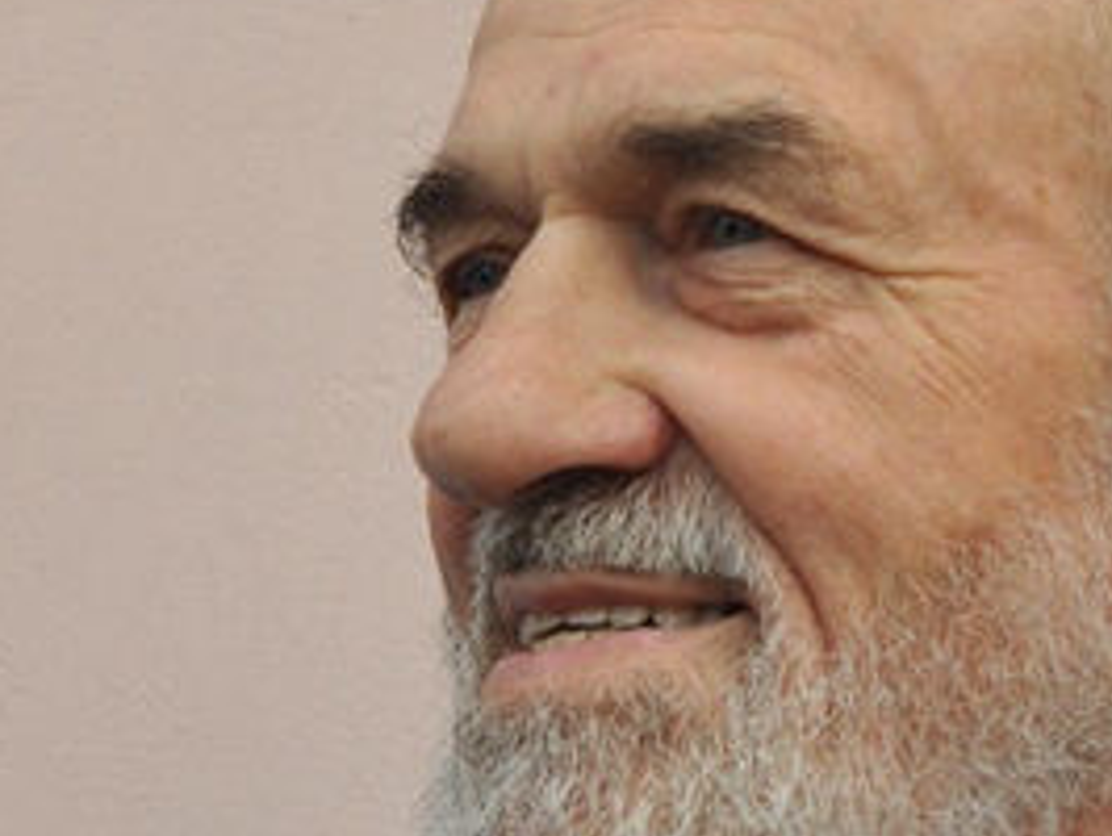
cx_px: 968
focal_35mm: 133
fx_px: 4276
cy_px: -130
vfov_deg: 11.0
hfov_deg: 14.7
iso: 800
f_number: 10
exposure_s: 1/250
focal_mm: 36
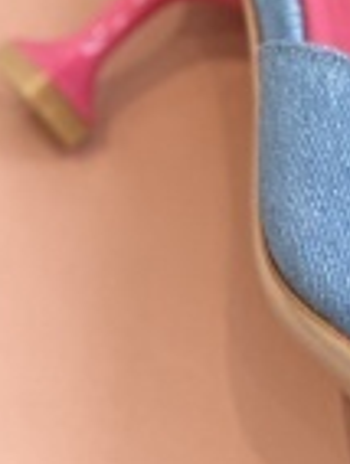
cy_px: 118
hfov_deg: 5.0
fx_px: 3925
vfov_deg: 6.8
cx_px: 729
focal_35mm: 292
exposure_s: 1/122
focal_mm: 6
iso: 100
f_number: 2
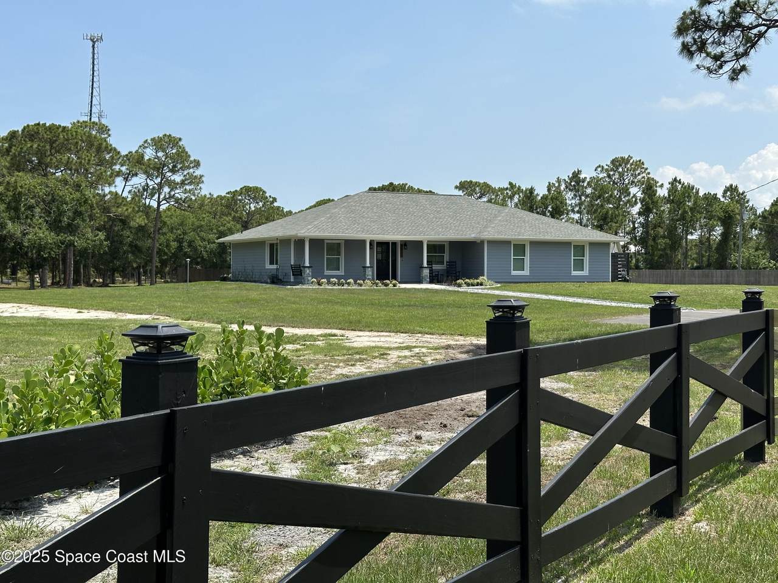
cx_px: 389
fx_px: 1079
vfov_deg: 30.3
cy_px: 292
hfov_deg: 39.7
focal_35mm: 48
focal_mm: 6.86
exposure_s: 1/3876
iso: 64
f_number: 1.78
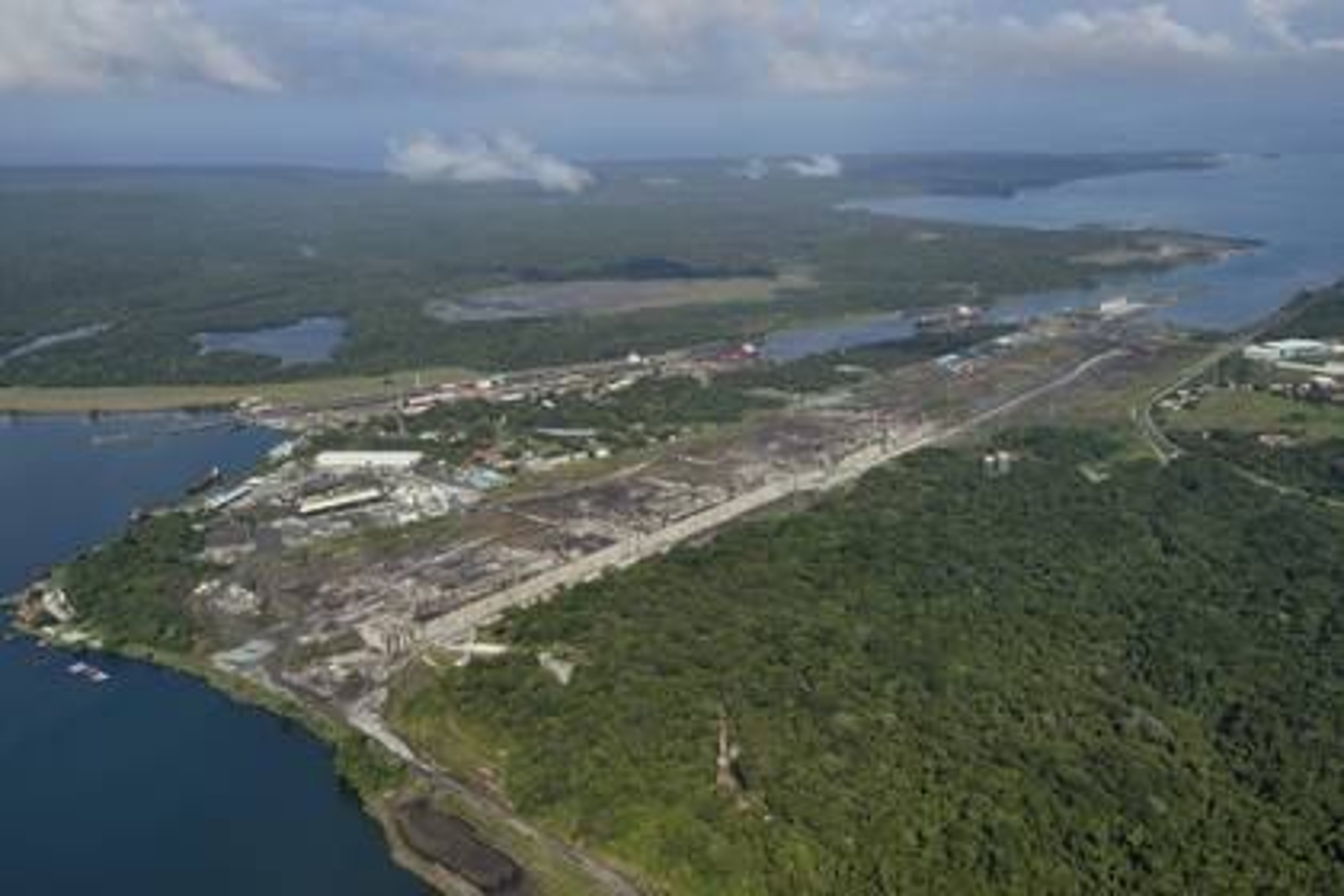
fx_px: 1269
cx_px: 672
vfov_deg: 38.9
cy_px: 448
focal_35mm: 34
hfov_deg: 55.8
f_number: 11
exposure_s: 1/800
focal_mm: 34
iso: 320
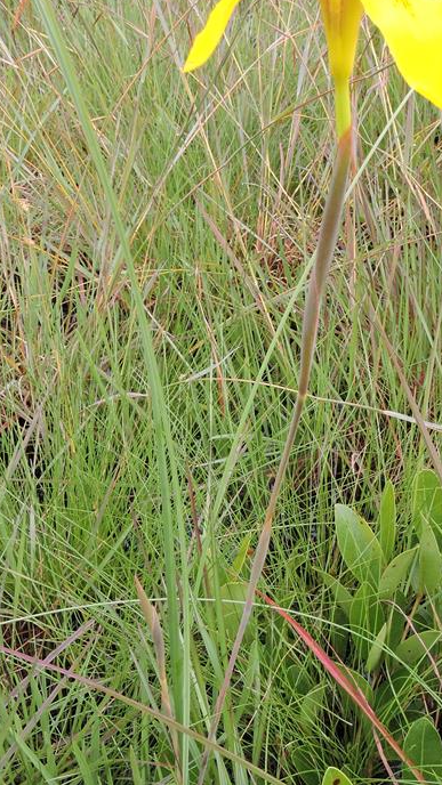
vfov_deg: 48.2
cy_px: 341
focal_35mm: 42
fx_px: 875
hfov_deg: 28.1
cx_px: 315
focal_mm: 4.3
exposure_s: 1/200
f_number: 3.3
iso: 100
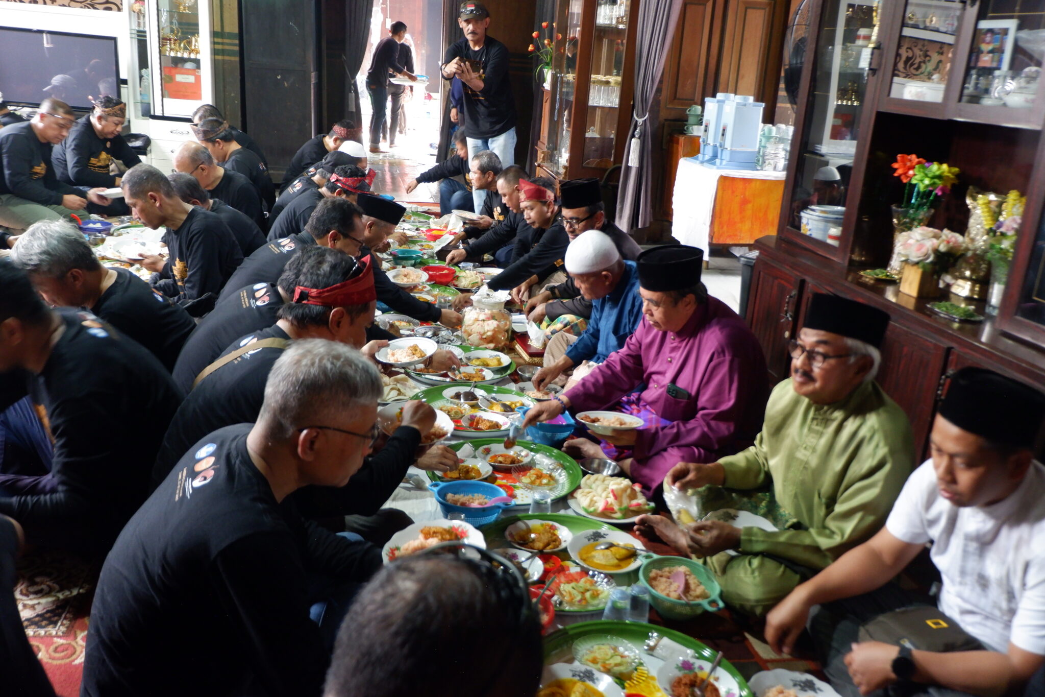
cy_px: 348
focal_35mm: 30
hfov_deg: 61.9
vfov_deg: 43.6
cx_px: 522
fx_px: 871
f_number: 3.8
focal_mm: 20.1
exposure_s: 1/20
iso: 1600
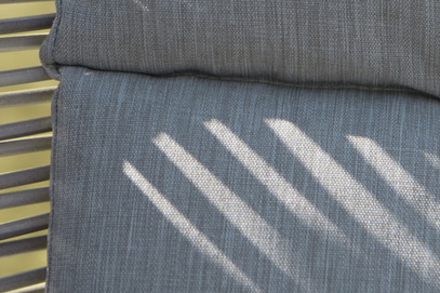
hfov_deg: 9.6
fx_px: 2614
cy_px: -163
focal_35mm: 214
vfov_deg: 6.3
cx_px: 119
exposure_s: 1/500
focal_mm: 58
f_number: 5
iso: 100
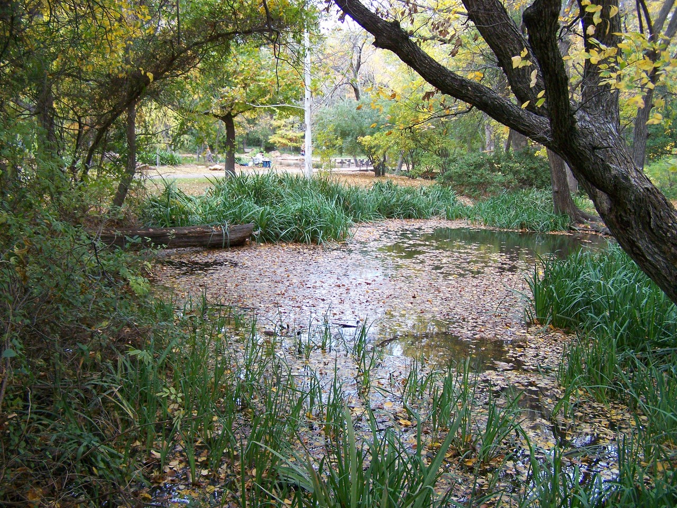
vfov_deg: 37.7
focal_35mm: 38
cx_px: 338
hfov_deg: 49.0
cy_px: 254
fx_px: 743
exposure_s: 1/125
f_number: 2.8
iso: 200
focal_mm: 6.3
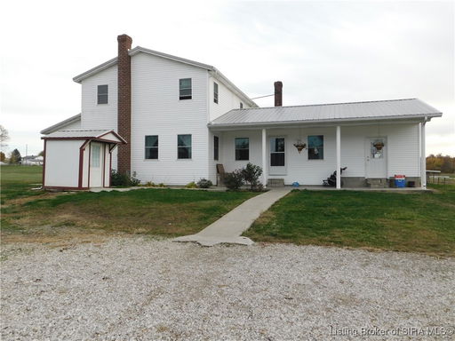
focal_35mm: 25
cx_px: 228
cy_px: 170
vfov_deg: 54.9
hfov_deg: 69.4
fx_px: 329
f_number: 3.1
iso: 125
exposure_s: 1/320
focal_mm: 4.5
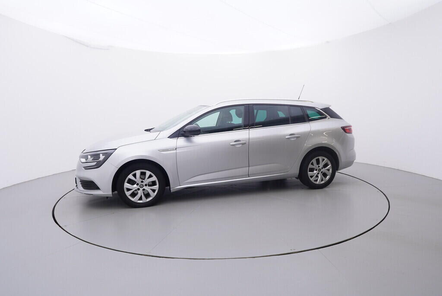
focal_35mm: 22
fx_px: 276
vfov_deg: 56.2
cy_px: 148
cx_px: 221
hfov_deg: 77.3
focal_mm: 15
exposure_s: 1/80
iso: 200
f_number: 5
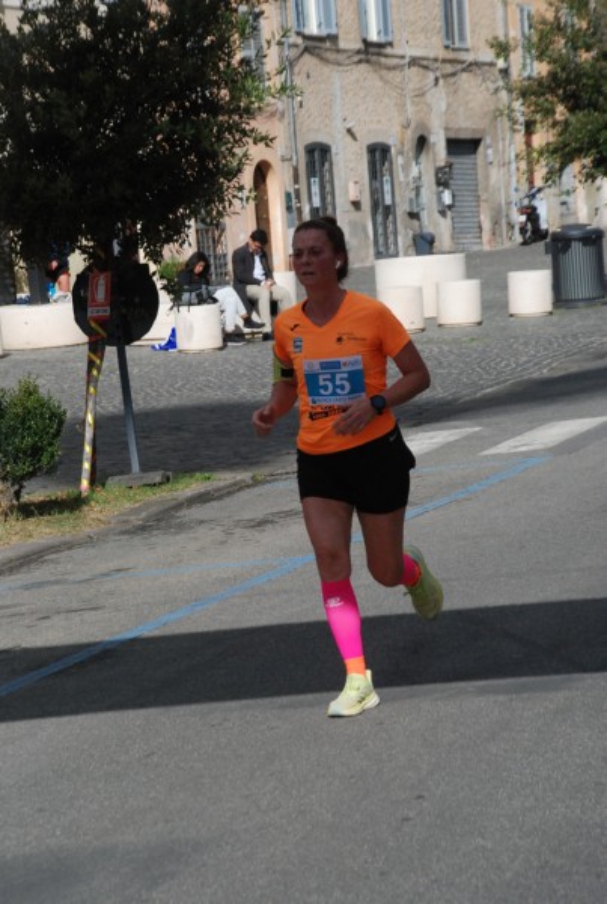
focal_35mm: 135
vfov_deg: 15.2
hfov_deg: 10.2
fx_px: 3397
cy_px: 452
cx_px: 304
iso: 1000
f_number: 9
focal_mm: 90
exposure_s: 1/2000
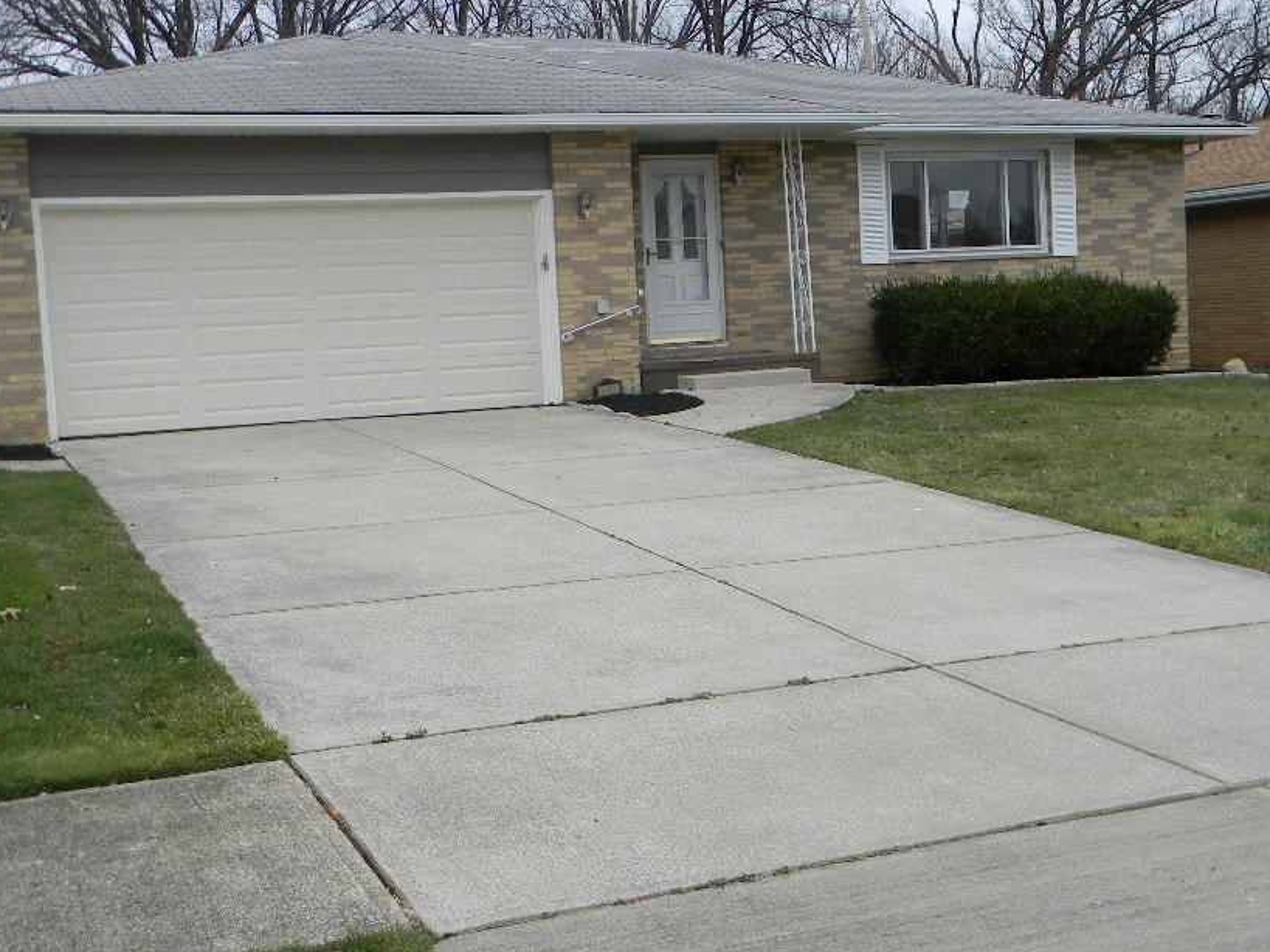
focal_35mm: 45
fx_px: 1651
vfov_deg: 32.2
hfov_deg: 42.1
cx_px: 676
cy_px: 448
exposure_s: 1/114
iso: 80
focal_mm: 6.4
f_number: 3.7
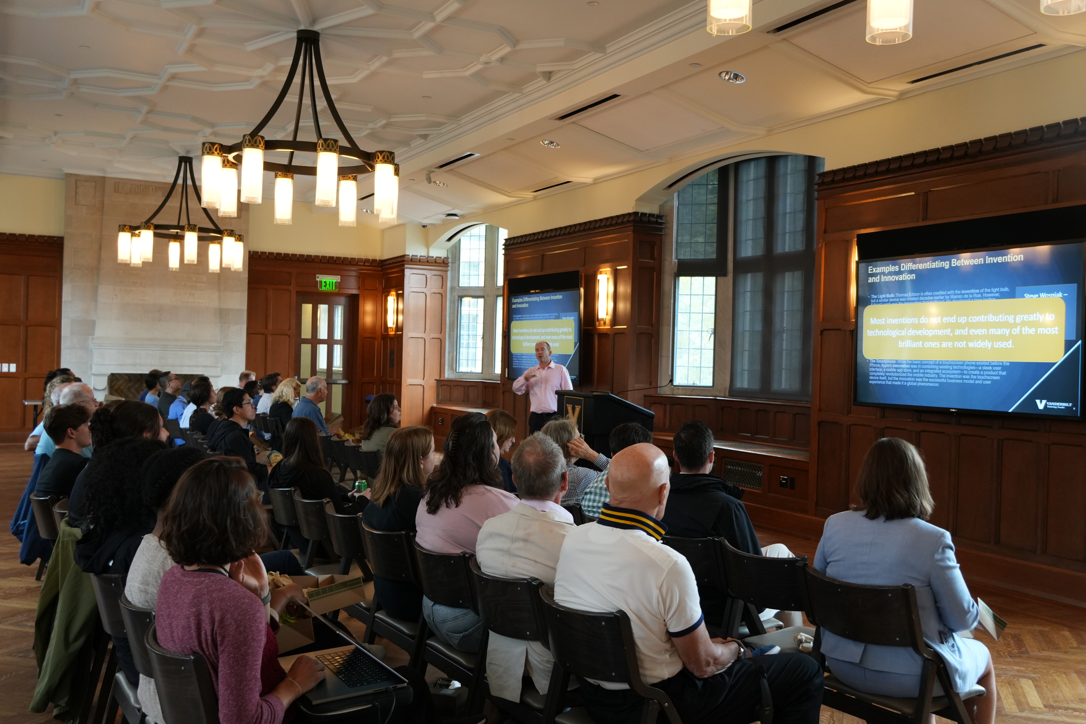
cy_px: 362
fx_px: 1086
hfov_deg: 53.1
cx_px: 543
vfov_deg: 36.9
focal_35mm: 36
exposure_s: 1/40
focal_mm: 24
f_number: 4
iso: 800
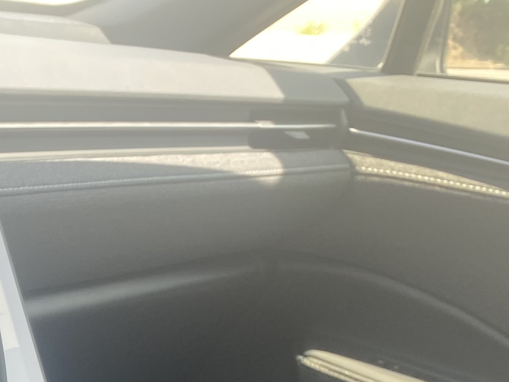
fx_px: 1412
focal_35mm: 96
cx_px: -244
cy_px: 589
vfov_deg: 14.3
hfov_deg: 18.3
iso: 40
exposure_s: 1/121
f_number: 1.8
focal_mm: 4.25
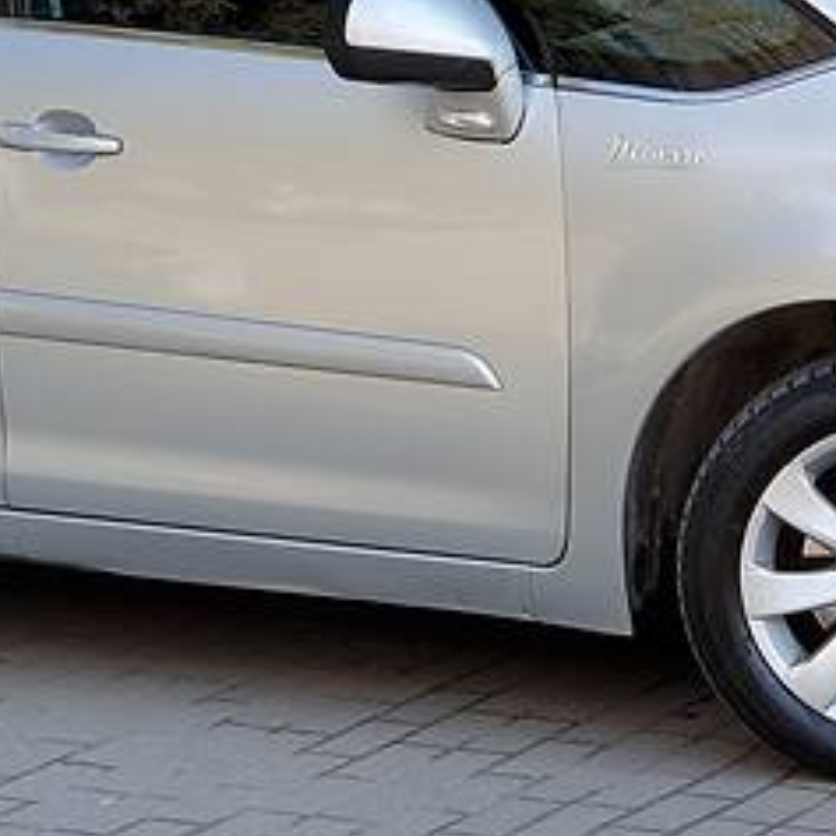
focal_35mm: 155
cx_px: 434
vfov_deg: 11.2
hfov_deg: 11.3
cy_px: 92
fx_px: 4235
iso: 25
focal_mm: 6
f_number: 2.4
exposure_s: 1/209
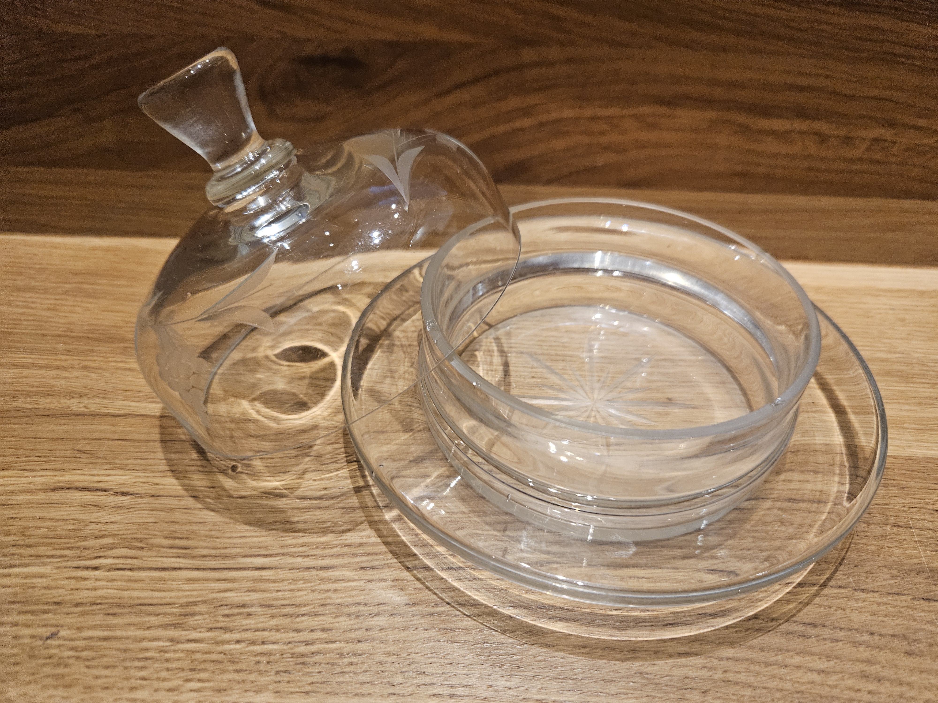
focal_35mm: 23
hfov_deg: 73.9
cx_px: 469
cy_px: 352
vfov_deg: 58.9
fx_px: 623
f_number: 1.8
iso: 640
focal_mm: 5.4
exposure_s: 1/100
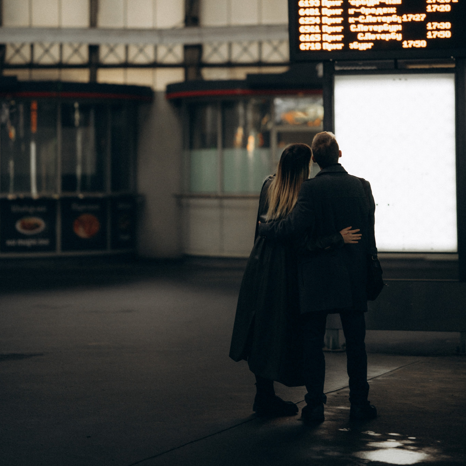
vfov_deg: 15.9
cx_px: 234
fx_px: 1660
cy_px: 130
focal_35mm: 109
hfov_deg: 16.0
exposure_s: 1/80
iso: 320
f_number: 1.4
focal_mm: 85
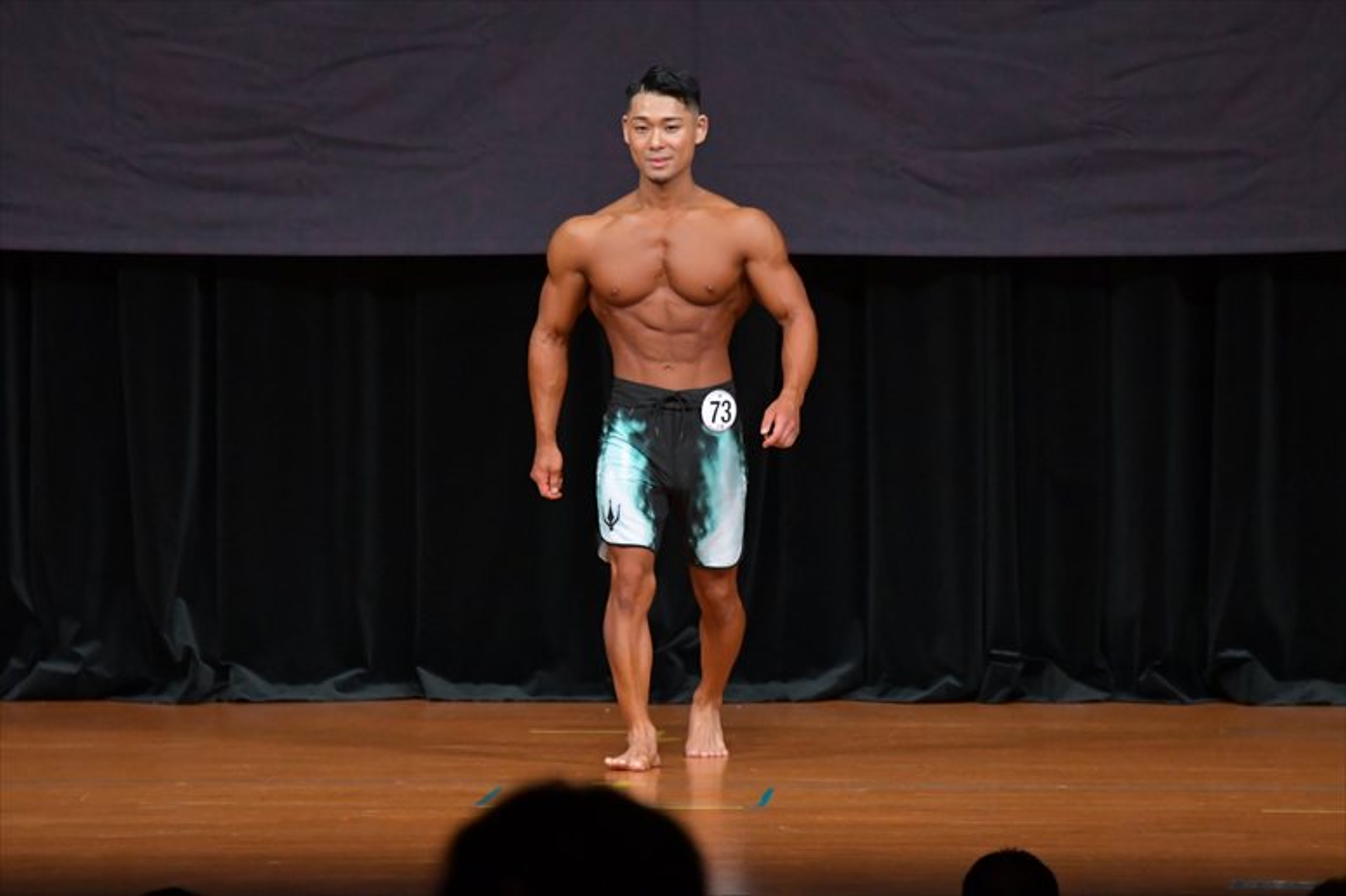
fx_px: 10651
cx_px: 673
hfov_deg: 7.2
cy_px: 448
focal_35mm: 285
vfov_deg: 4.8
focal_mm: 190
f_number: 5.6
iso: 4000
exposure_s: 1/400
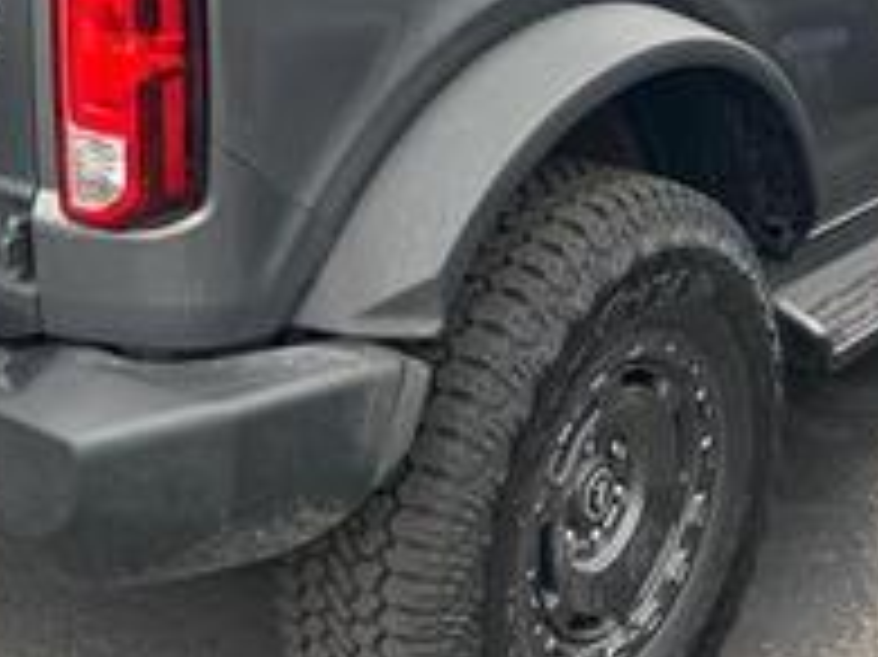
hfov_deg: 31.1
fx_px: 1572
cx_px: 347
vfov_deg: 22.8
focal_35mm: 62
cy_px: 14
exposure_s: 1/360
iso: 80
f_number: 1.78
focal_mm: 6.86
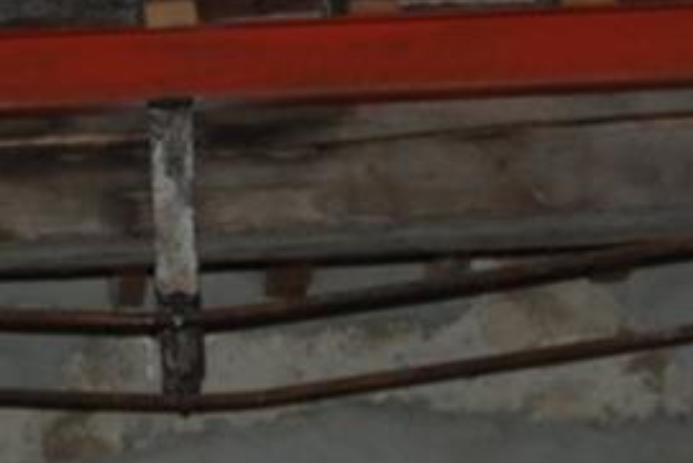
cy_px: 240
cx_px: 41
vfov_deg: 5.5
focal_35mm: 248
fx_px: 4776
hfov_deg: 8.3
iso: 200
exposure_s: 1/60
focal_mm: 28
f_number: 3.5
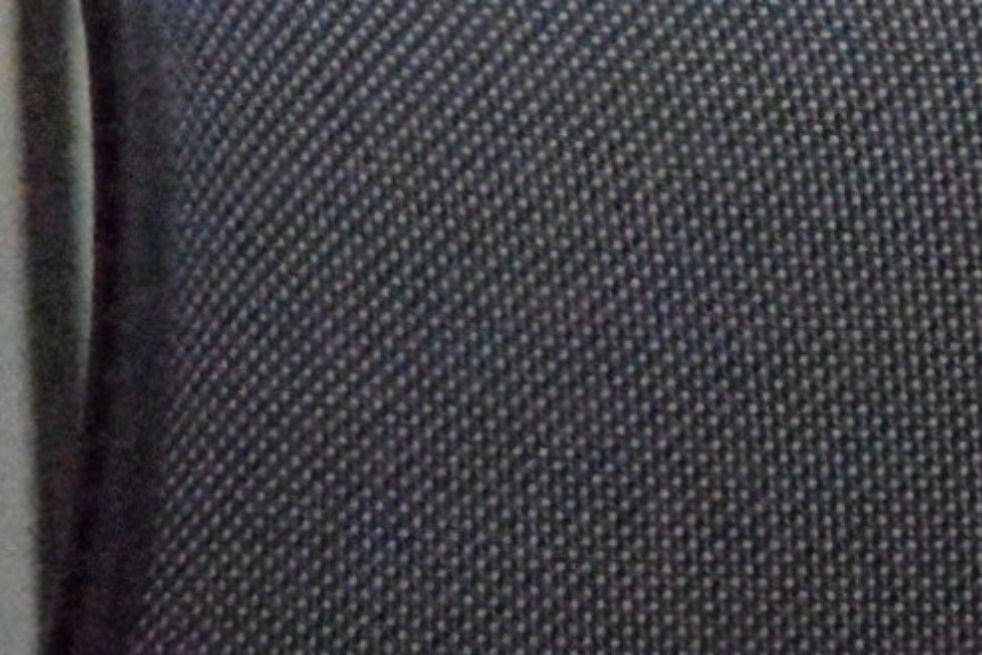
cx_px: 2536
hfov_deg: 1.7
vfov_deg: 1.1
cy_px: 940
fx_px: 33561
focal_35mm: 1230
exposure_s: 1/400
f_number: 8
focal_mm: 135
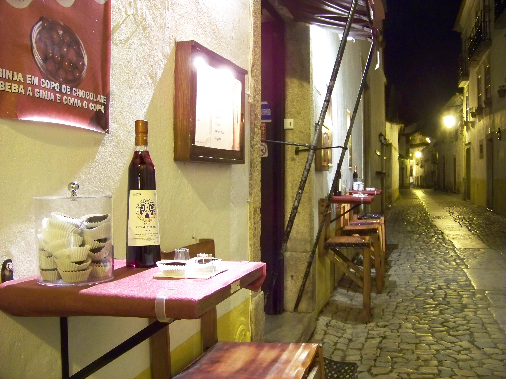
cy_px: 190
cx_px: 253
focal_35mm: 36
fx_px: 526
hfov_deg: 51.4
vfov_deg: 39.7
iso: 400
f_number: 2.8
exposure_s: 1/2.5
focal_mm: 5.85
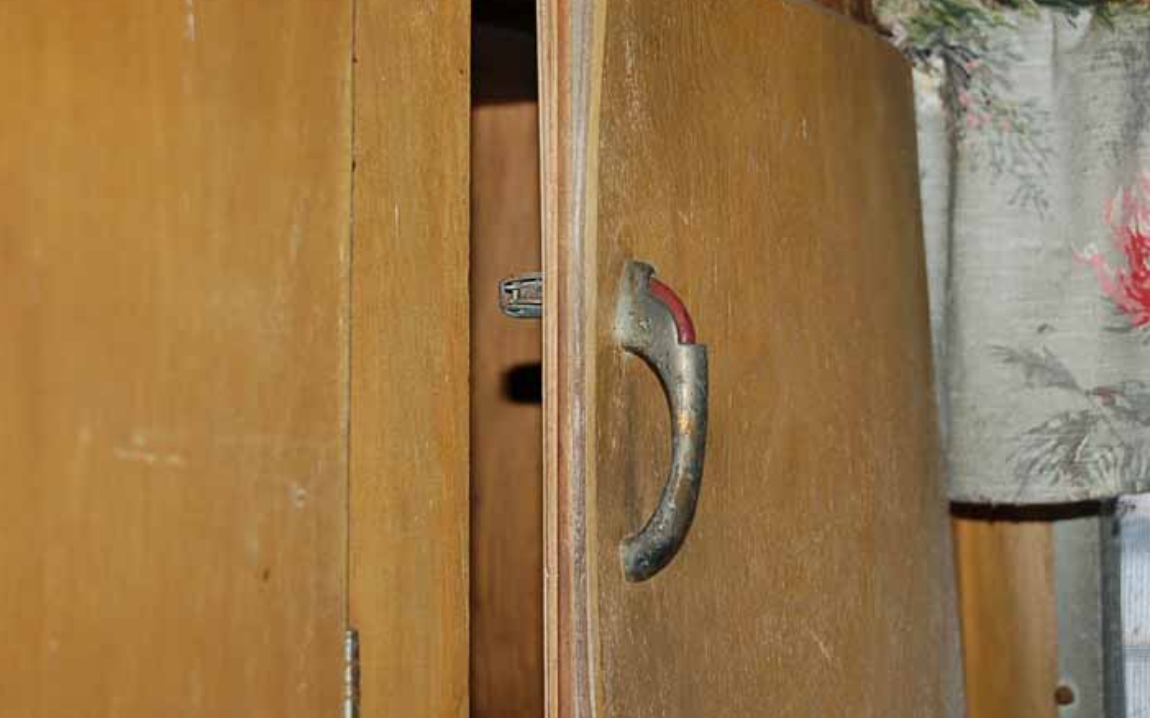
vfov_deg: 15.4
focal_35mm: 85
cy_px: 347
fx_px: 2649
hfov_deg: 24.5
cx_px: 573
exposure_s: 1/60
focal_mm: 55
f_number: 5.6
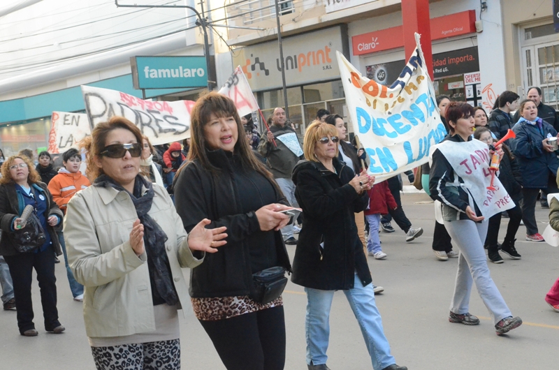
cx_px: 280
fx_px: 883
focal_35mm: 57
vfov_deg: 23.7
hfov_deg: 35.1
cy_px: 185
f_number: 7.1
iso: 6400
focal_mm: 38
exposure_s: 1/1250
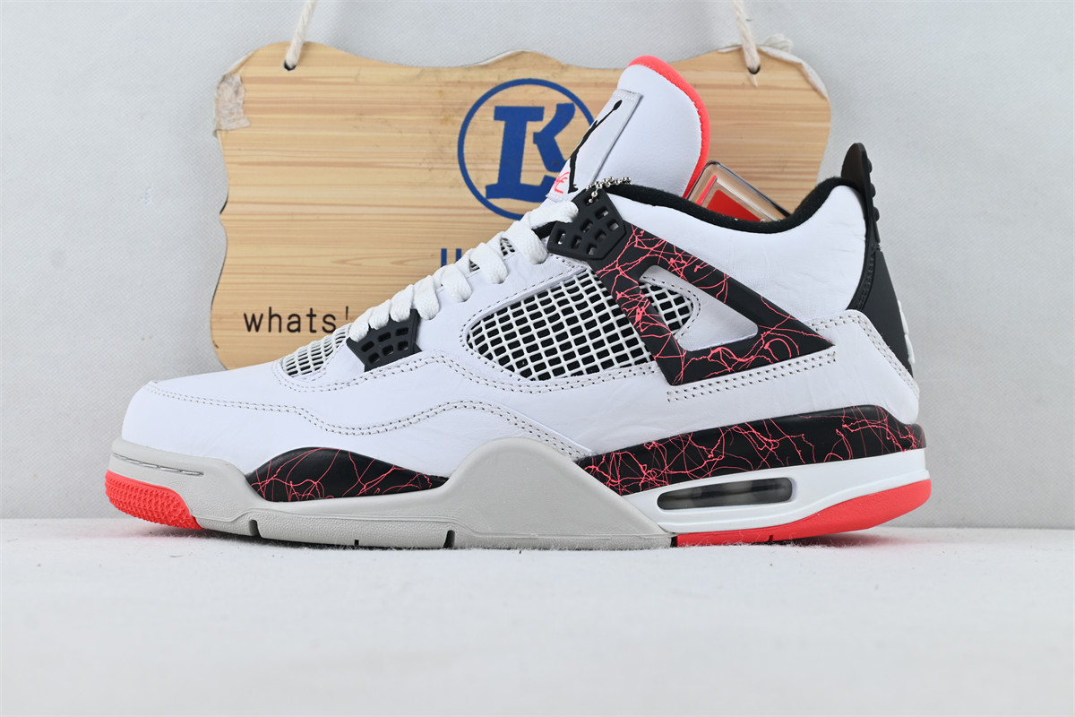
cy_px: 358
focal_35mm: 45
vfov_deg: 29.9
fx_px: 1344
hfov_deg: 43.6
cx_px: 538
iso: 100
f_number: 7.1
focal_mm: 30
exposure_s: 1/30
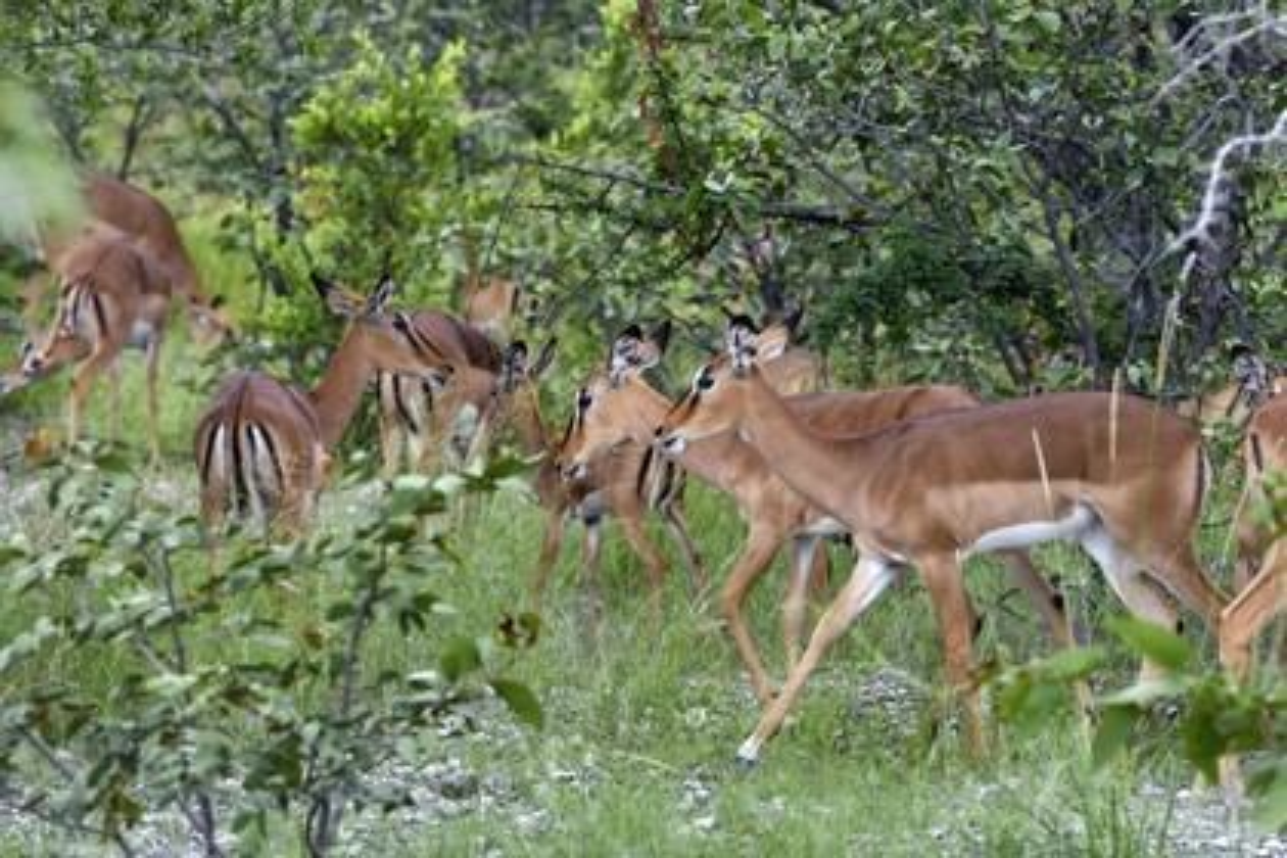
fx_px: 10009
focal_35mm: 280
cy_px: 429
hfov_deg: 7.4
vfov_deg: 4.9
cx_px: 644
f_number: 10
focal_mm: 280
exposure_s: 1/250
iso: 400
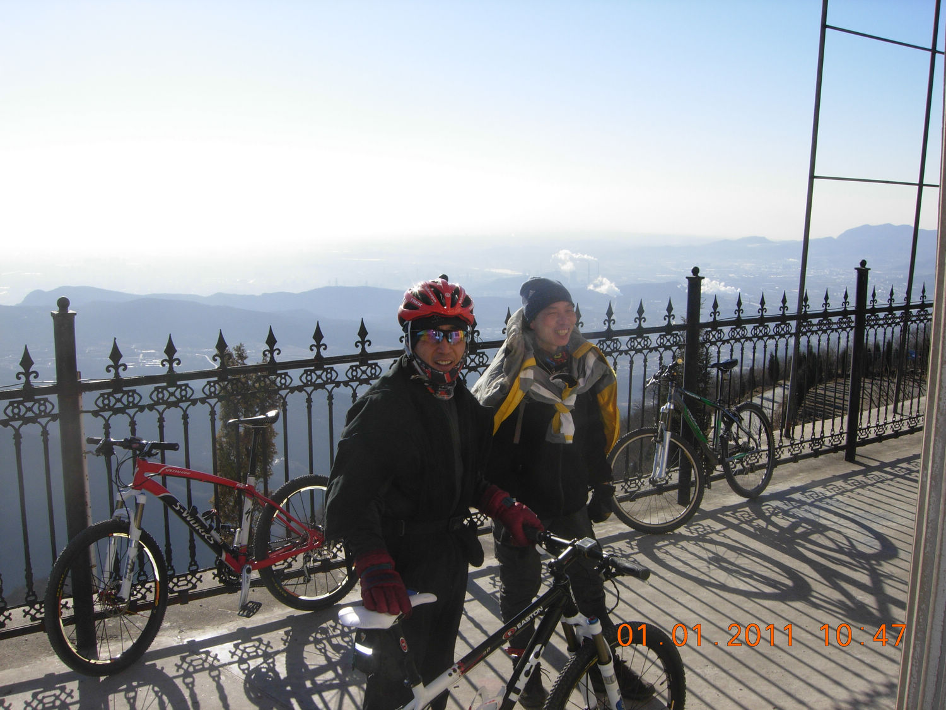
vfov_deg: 39.7
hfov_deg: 51.4
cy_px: 355
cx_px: 473
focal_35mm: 36
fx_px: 984
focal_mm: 7.5
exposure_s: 1/395
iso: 50
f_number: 6.1
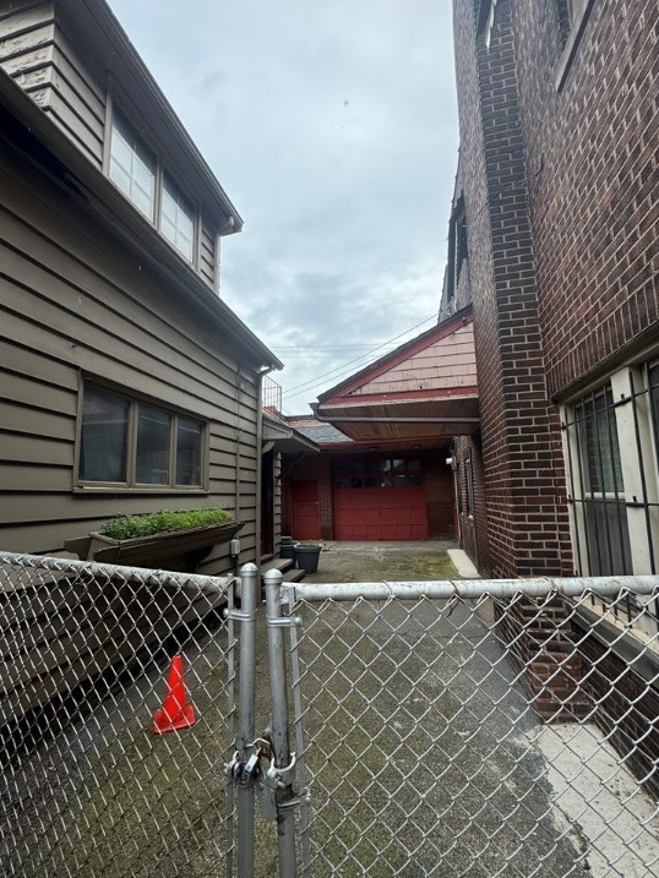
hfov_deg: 81.8
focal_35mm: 15
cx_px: 328
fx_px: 381
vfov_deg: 98.1
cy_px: 454
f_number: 2.2
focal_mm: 2.22
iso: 50
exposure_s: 1/831
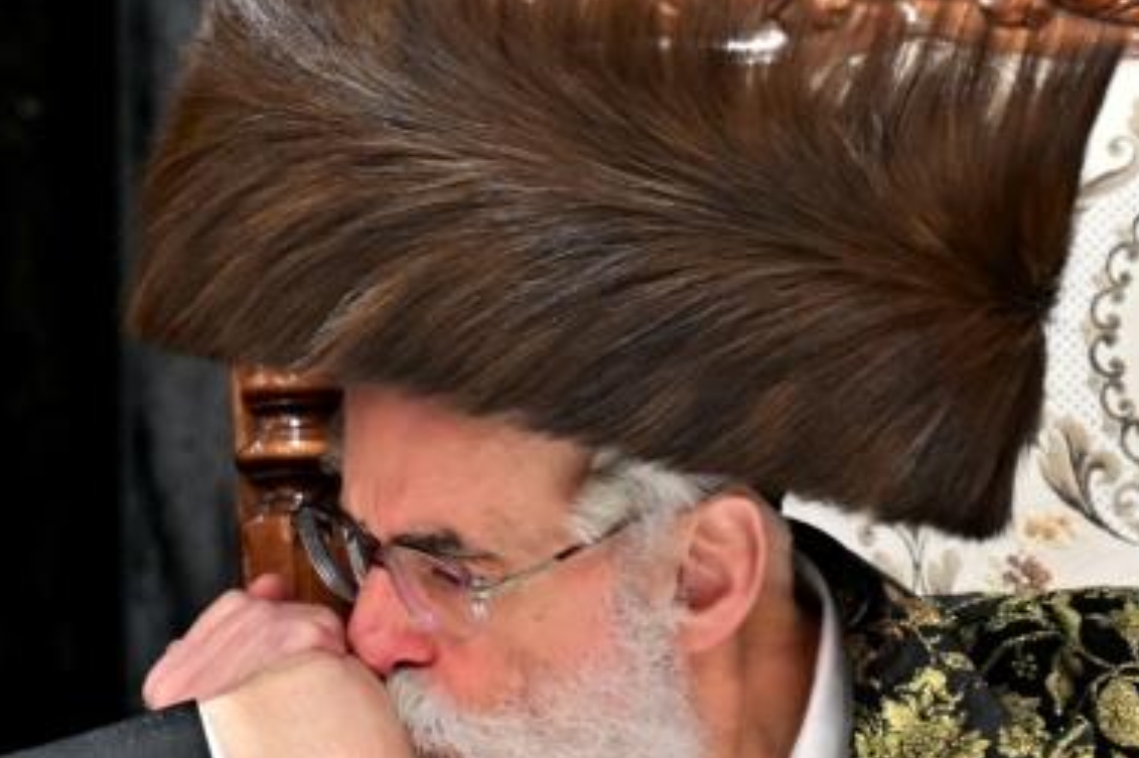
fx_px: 22516
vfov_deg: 1.9
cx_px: 118
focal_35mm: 712
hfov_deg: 2.9
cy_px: 518
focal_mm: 175
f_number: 2.8
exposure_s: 1/200
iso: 320
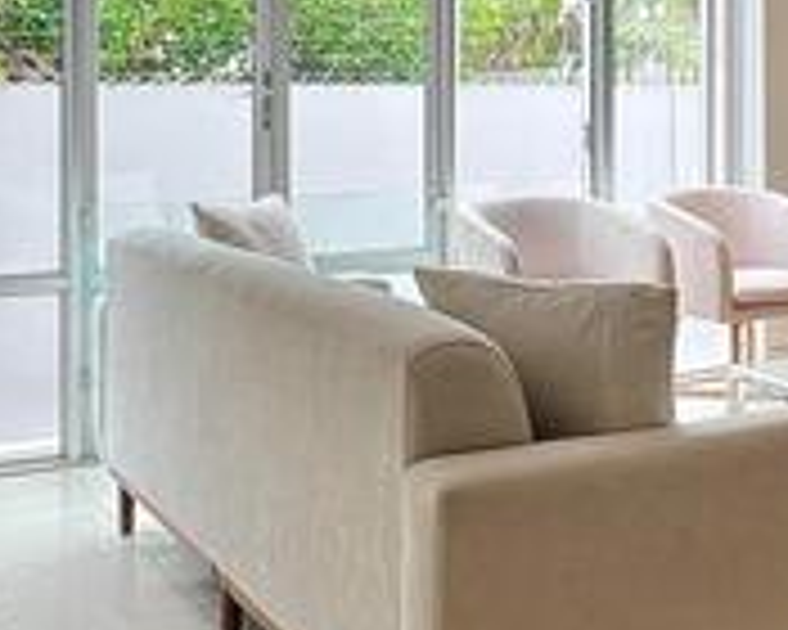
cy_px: 76
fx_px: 1353
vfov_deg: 25.5
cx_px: 558
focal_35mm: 58
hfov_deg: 32.1
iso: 50
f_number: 1.8
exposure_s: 1/100
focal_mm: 1.57
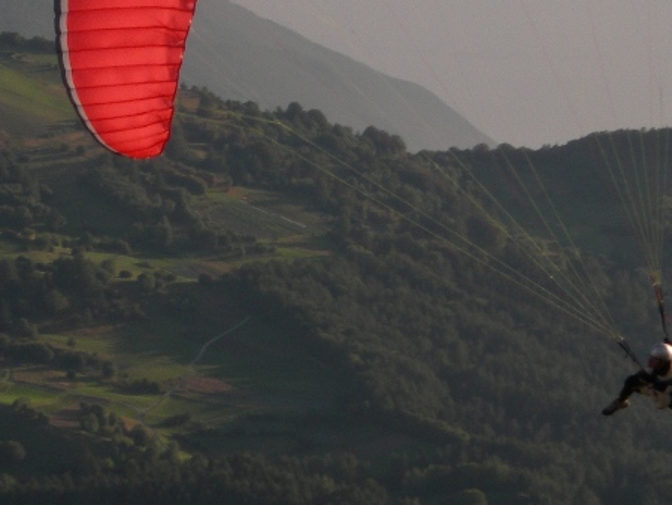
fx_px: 4992
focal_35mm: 257
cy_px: 48
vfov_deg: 5.8
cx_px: 449
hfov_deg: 7.7
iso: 50
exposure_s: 1/147
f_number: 8.2
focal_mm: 23.4
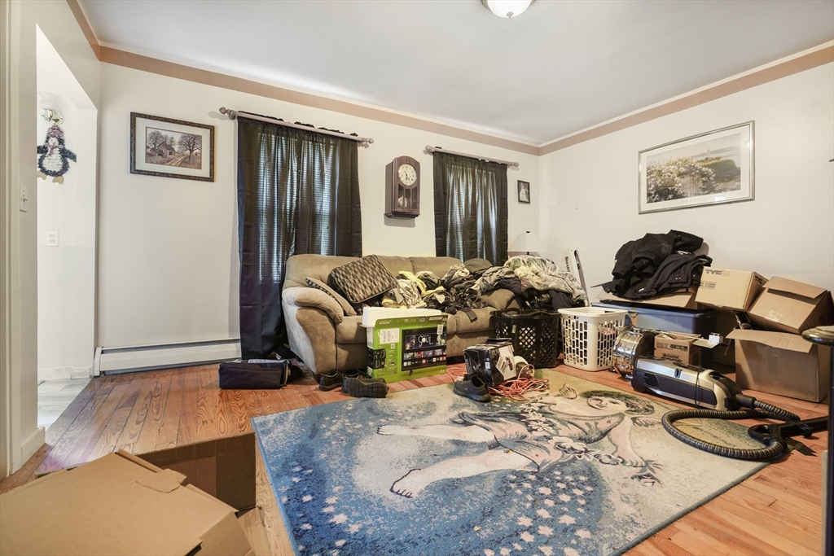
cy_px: 278
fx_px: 371
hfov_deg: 96.7
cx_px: 417
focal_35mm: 16
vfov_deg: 73.8
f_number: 8
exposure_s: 5
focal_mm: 16
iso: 100
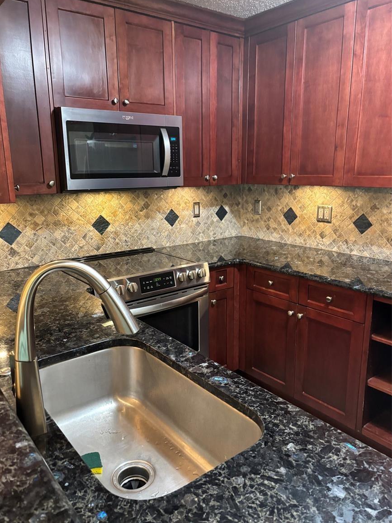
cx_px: 189
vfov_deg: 65.3
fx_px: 408
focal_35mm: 27
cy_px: 260
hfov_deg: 51.3
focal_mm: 5.96
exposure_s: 1/60
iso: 500
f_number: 1.6
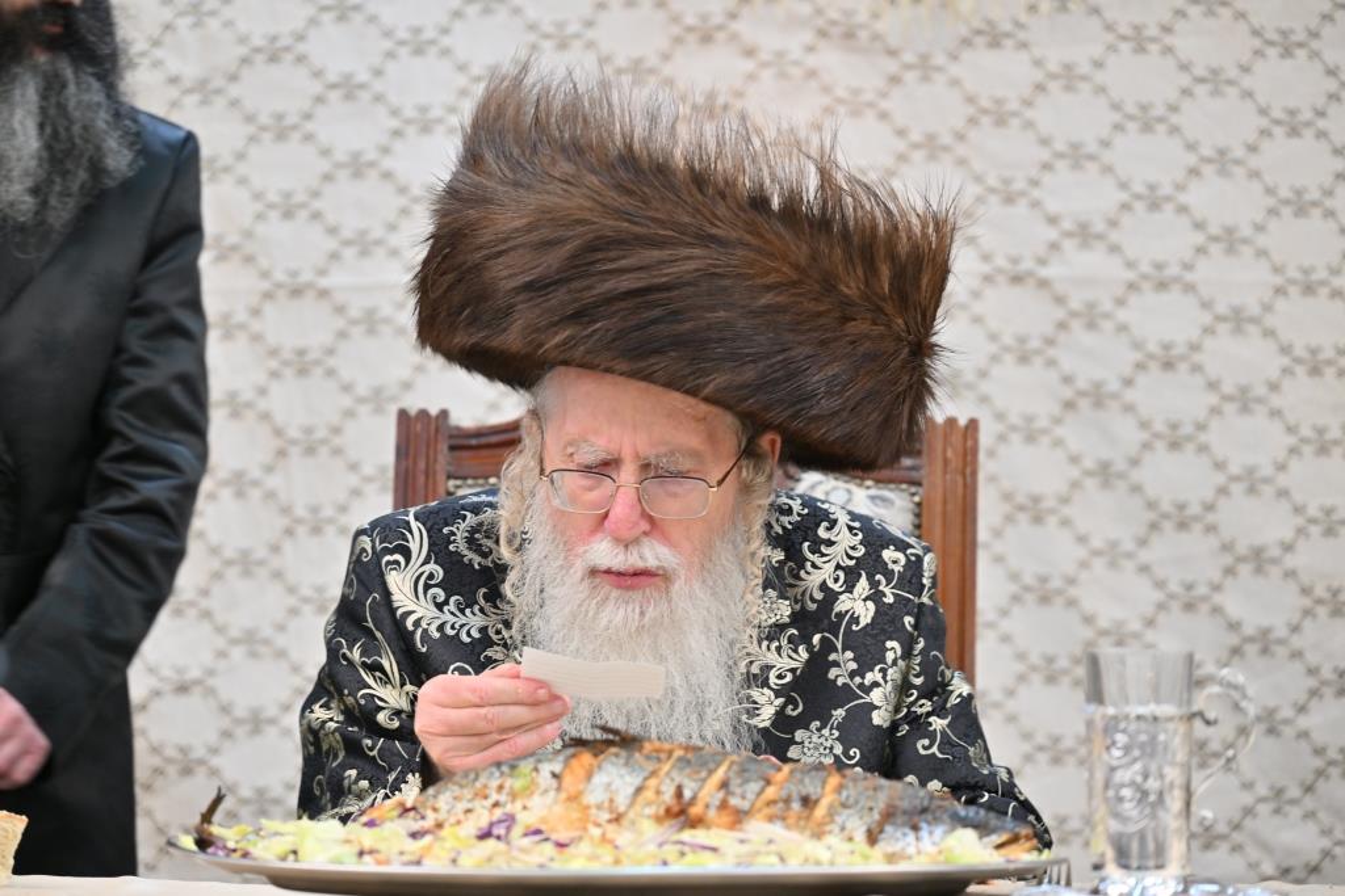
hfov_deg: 17.1
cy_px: 448
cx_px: 672
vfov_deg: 11.4
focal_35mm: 120
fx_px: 4484
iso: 500
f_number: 4
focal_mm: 120
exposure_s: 1/160
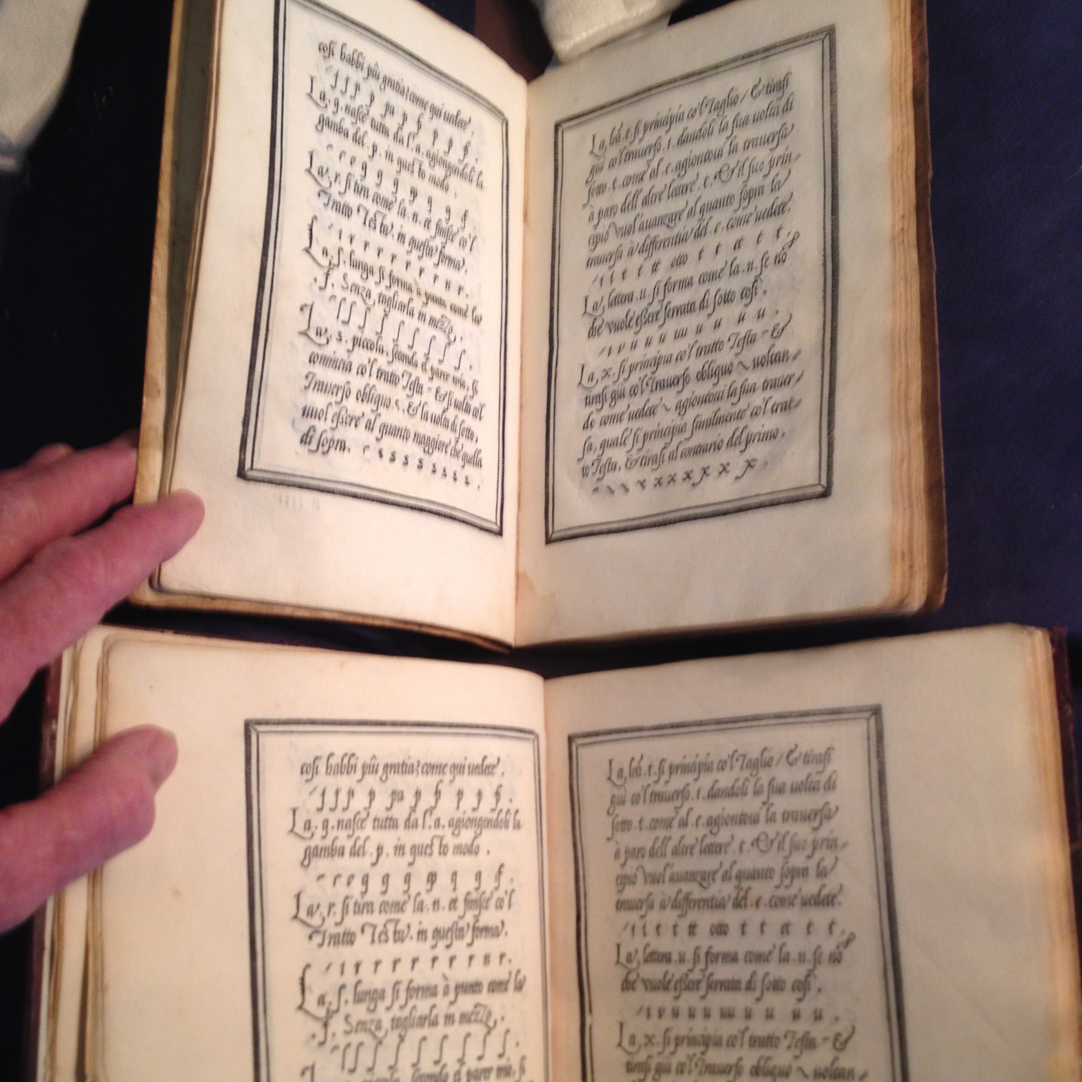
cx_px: 490
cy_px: 653
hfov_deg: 36.8
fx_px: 1627
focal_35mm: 46
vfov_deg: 36.6
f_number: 2.4
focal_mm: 4.28
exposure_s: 1/20
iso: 50
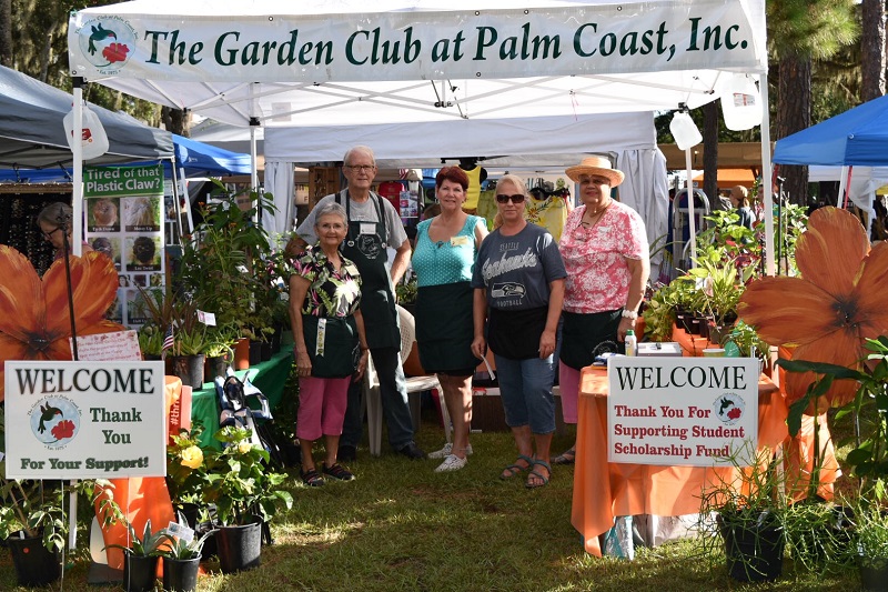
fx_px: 1147
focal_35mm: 46
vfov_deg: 28.9
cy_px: 296
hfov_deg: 42.3
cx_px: 444
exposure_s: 1/160
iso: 100
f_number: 6.3
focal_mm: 31
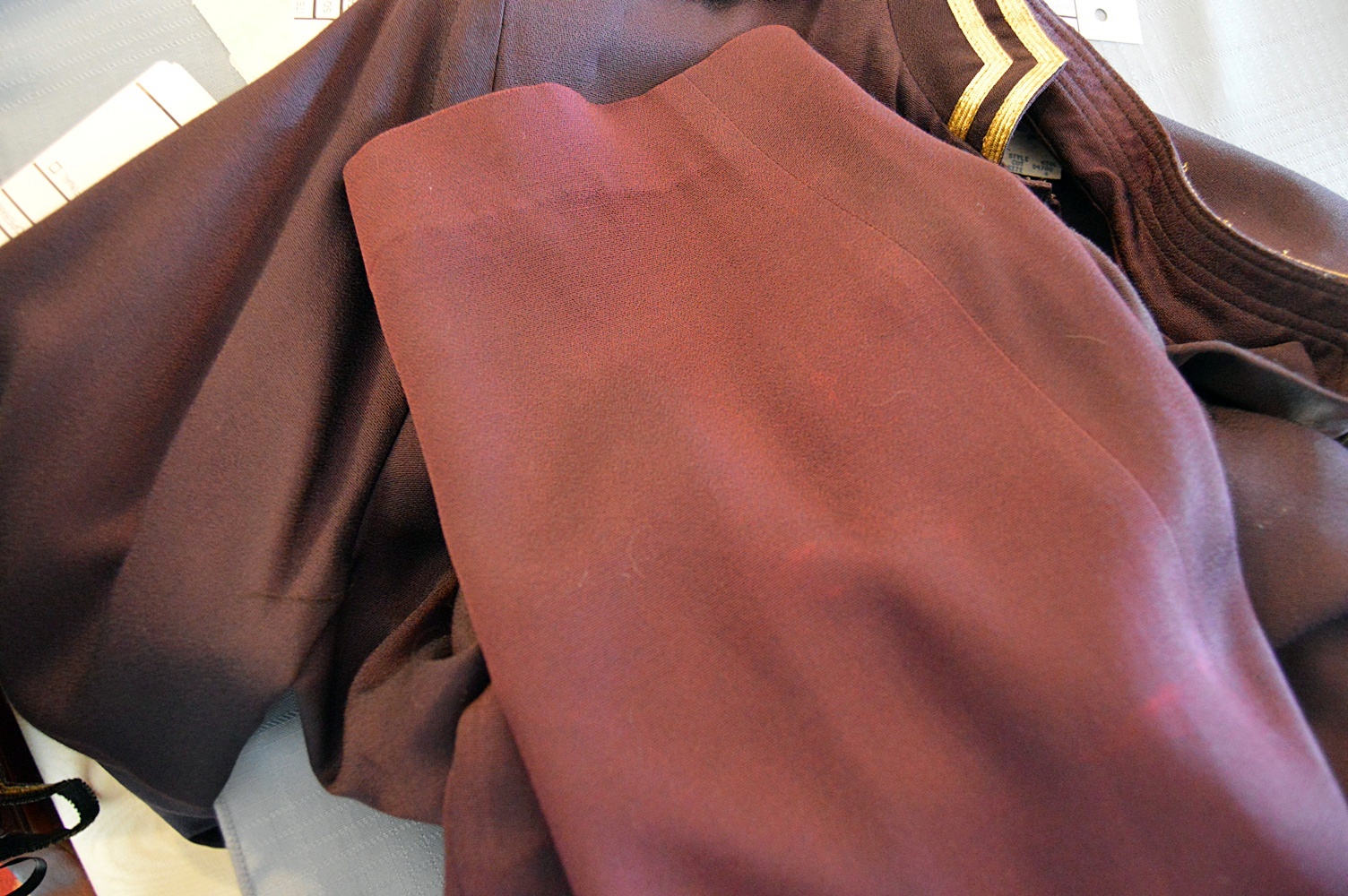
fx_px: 1010
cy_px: 448
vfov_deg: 47.8
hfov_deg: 67.4
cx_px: 674
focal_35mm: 27
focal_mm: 18
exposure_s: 1/25
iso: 3200
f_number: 3.5
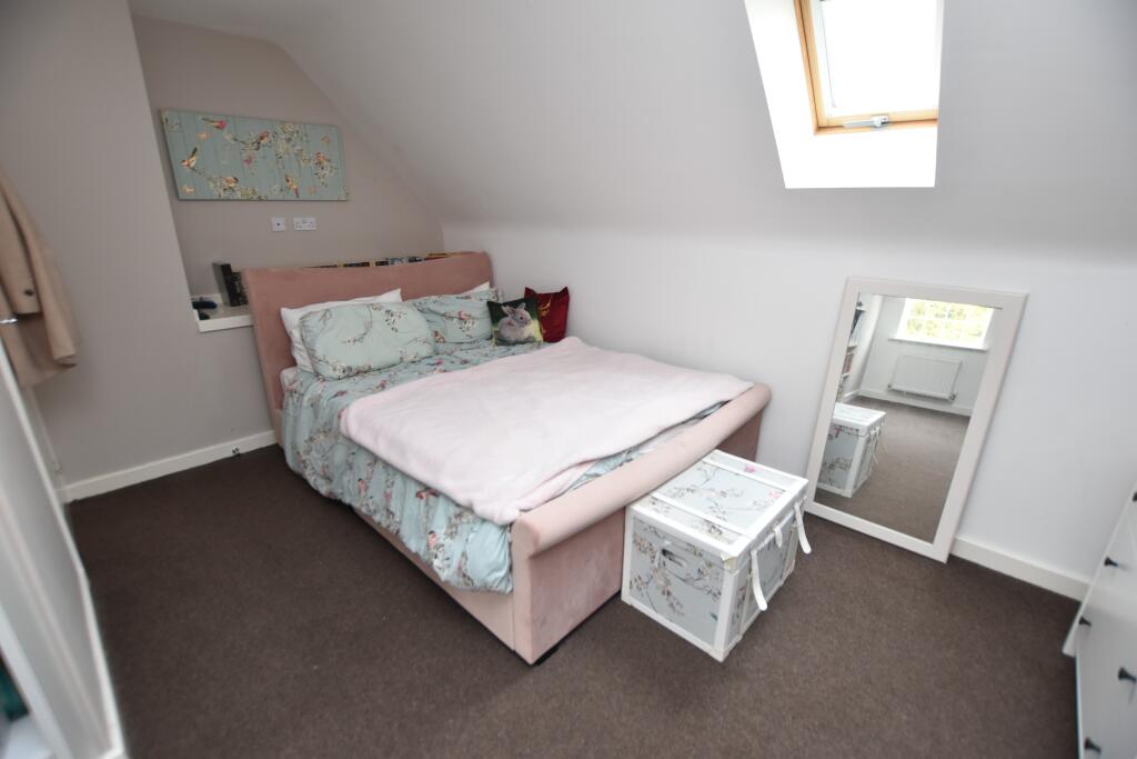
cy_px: 380
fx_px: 474
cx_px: 568
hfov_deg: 100.4
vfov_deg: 77.3
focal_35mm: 15
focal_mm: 10
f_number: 3.5
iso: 560
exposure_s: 1/15
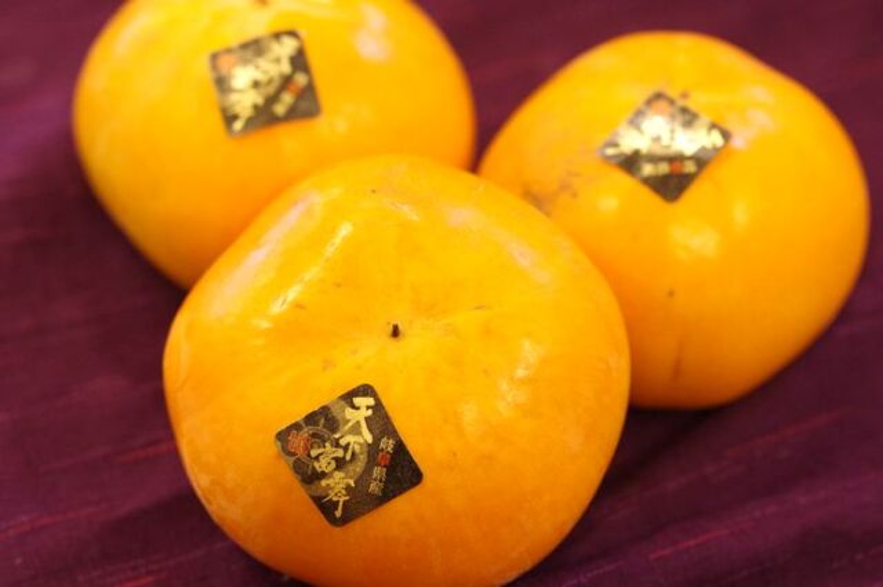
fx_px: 1837
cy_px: 294
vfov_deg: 18.1
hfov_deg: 27.0
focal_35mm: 75
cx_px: 442
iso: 1600
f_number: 4
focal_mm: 50
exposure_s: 1/100
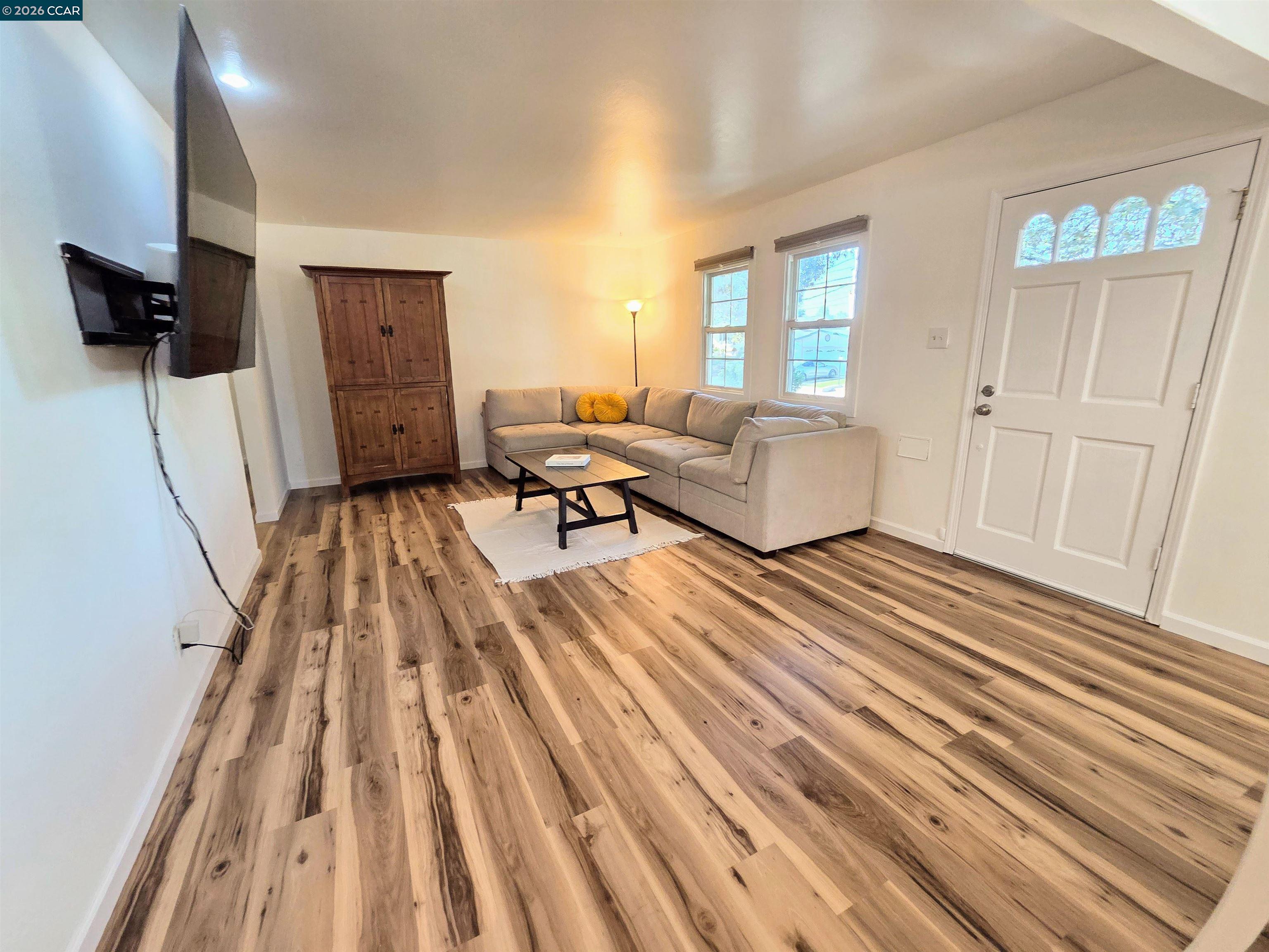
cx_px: 634
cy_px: 476
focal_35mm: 13
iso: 250
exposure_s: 1/60
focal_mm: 2.2
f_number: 2.2
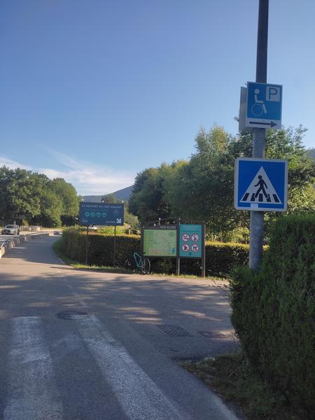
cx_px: 158
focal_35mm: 26
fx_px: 315
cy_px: 210
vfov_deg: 67.3
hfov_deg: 53.1
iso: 100
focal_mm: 4.74
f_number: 1.79
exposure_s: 1/880
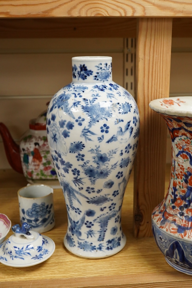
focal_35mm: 45
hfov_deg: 29.9
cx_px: 96
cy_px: 144
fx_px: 360
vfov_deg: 43.6
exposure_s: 1/160
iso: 2500
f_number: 10
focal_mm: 30
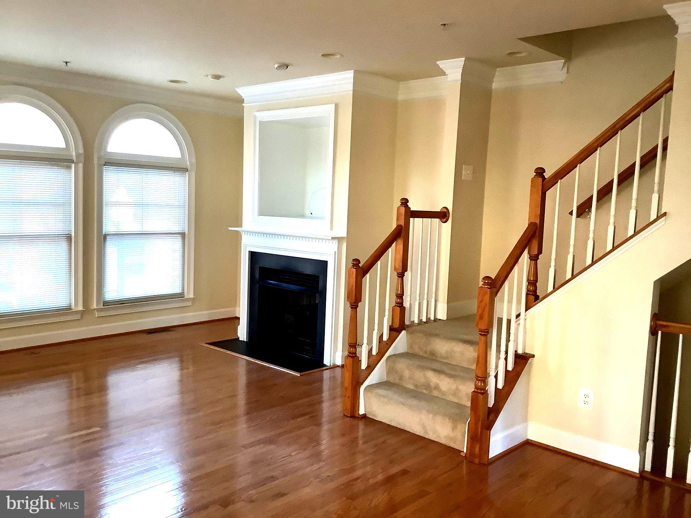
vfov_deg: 45.4
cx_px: 346
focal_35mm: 31
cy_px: 259
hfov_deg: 58.4
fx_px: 619
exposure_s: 1/60
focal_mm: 3.3
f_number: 2.4
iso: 250
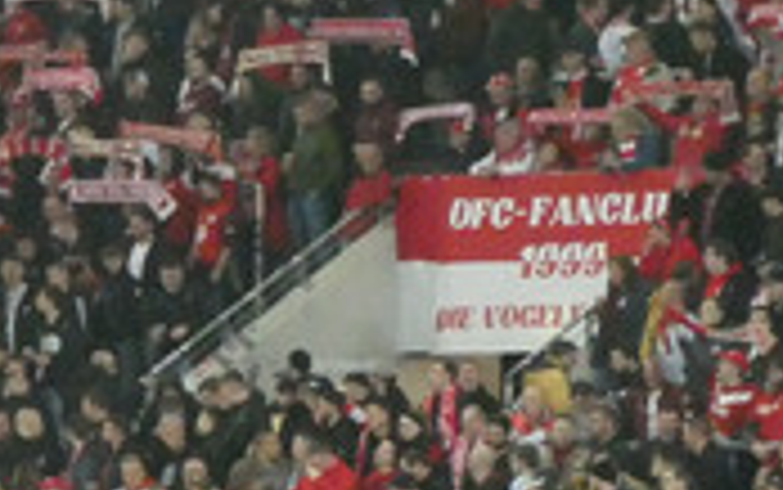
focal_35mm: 448
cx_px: -374
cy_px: 333
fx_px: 9566
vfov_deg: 2.9
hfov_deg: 4.7
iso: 1250
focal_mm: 20.6
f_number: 5.1
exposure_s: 1/80
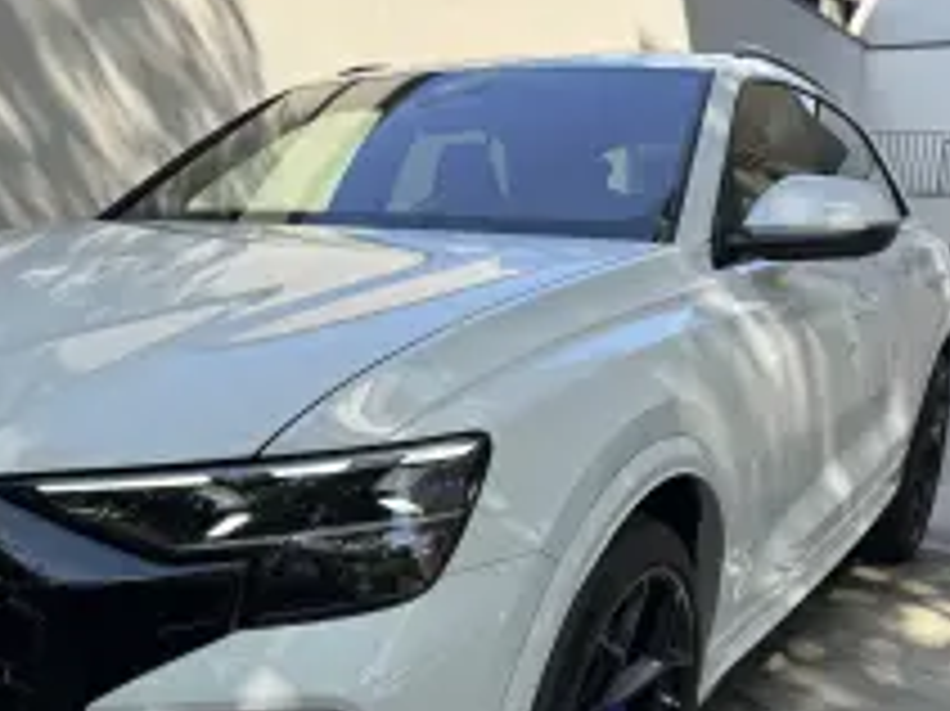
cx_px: 302
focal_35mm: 41
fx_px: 1125
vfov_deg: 34.6
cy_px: 500
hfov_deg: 45.0
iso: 80
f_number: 1.78
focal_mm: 6.76
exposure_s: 1/1151
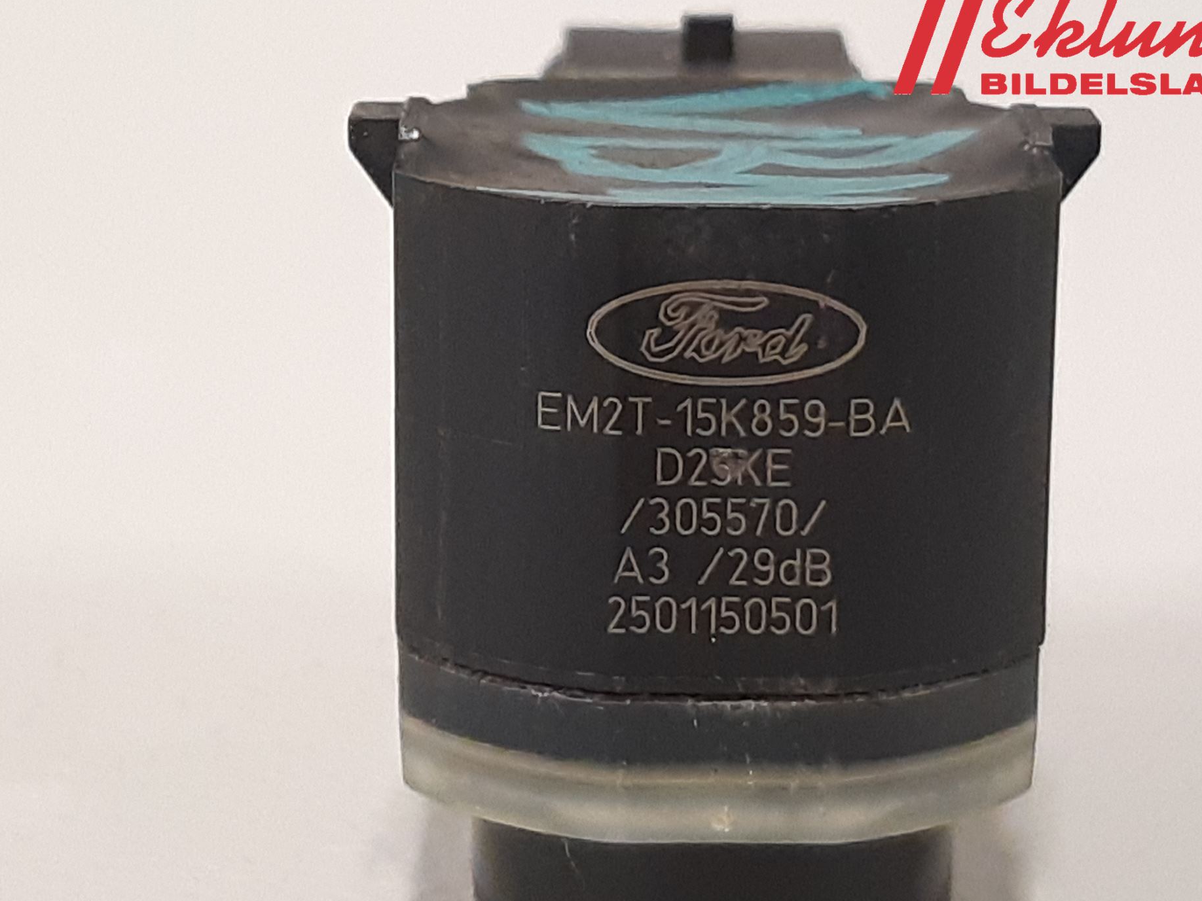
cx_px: 625
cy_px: 486
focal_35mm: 29
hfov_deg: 61.6
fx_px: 1007
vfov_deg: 48.2
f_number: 1.7
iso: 250
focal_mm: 3.93
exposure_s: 1/50
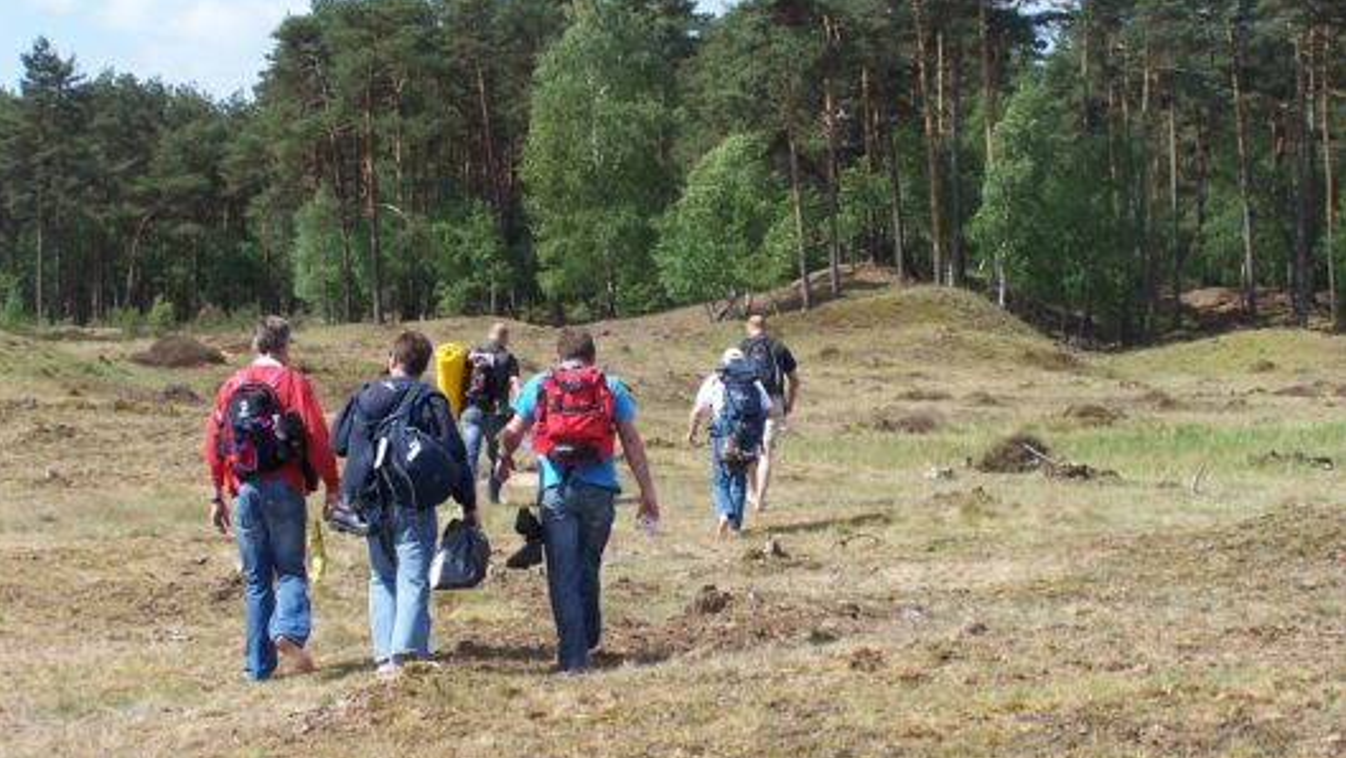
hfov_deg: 23.7
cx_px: 673
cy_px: 320
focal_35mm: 90
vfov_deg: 13.5
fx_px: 3213
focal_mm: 13.7
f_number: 4.5
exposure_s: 1/350
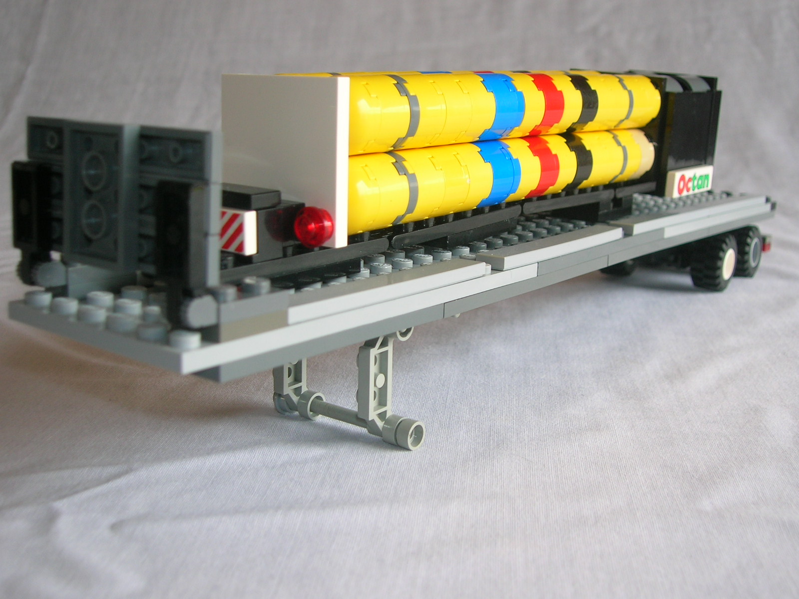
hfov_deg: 44.8
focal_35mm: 42
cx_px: 400
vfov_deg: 34.3
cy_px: 300
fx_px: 969
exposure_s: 1/22.1
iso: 50
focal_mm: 7
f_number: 3.1
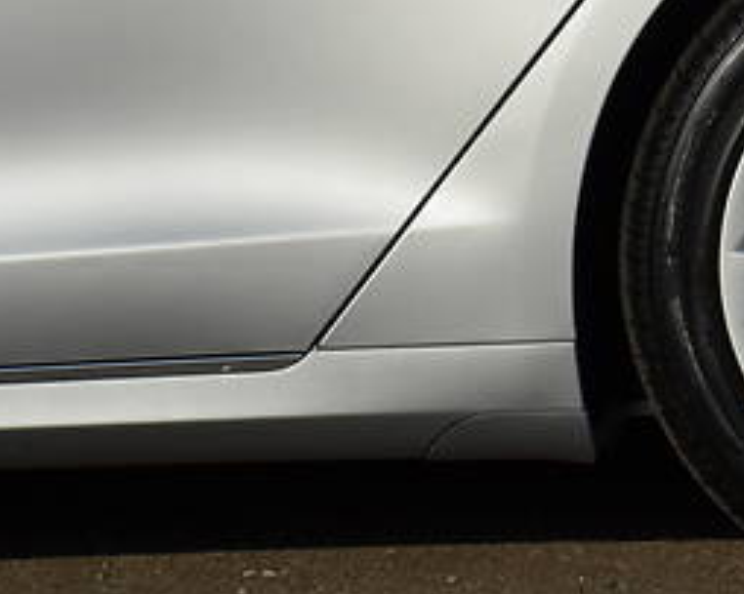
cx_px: 1063
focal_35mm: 310
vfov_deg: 5.0
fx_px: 6823
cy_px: -53
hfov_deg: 6.2
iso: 100
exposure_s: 1/400
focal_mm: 70
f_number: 10
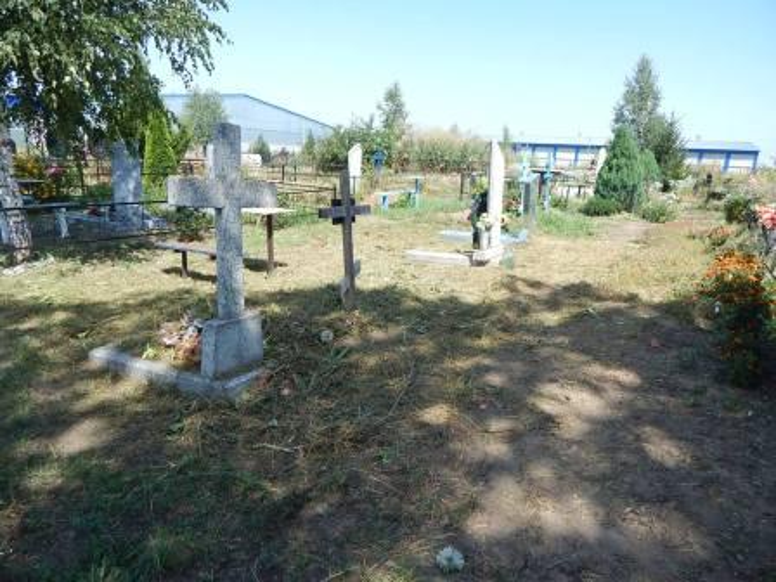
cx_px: 388
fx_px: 493
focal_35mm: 22
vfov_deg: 61.1
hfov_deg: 76.4
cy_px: 291
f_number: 3
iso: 125
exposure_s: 1/800
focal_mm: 4
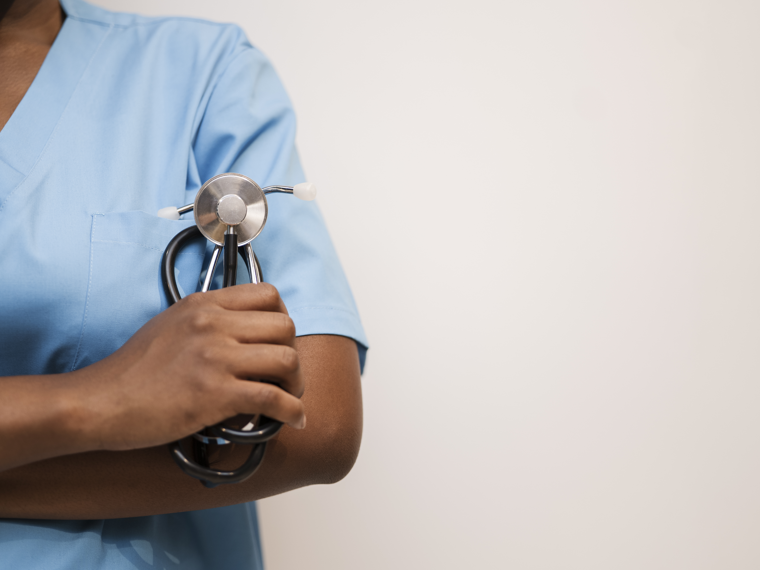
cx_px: 360
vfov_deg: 18.0
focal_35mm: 82
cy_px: 282
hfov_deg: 23.8
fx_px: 1800
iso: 500
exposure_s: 1/160
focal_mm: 75
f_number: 2
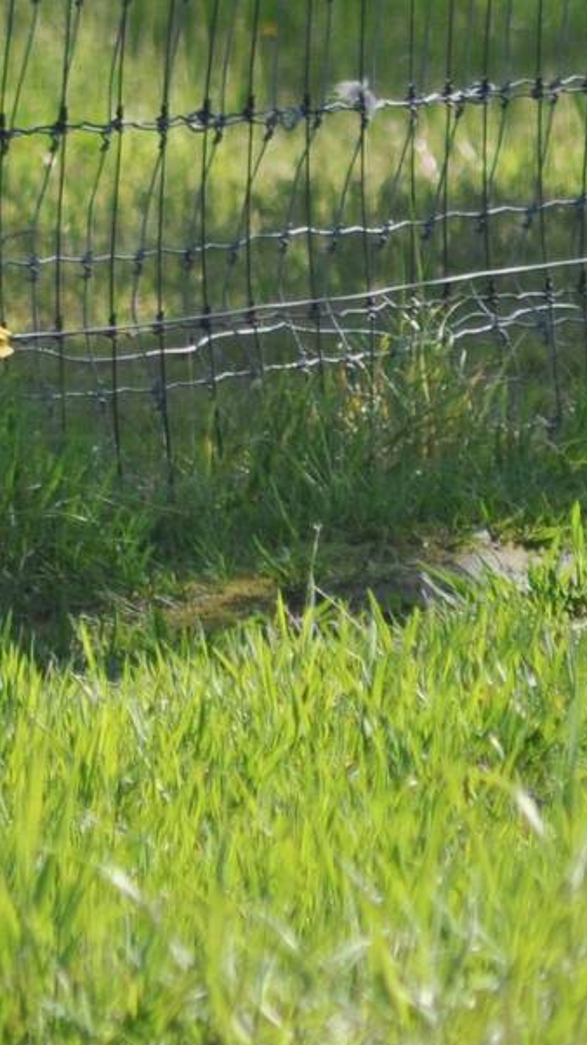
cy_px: 172
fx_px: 34704
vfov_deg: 1.7
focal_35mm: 1254
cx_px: 695
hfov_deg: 1.0
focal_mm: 300
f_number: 5.6
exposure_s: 1/1000
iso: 400
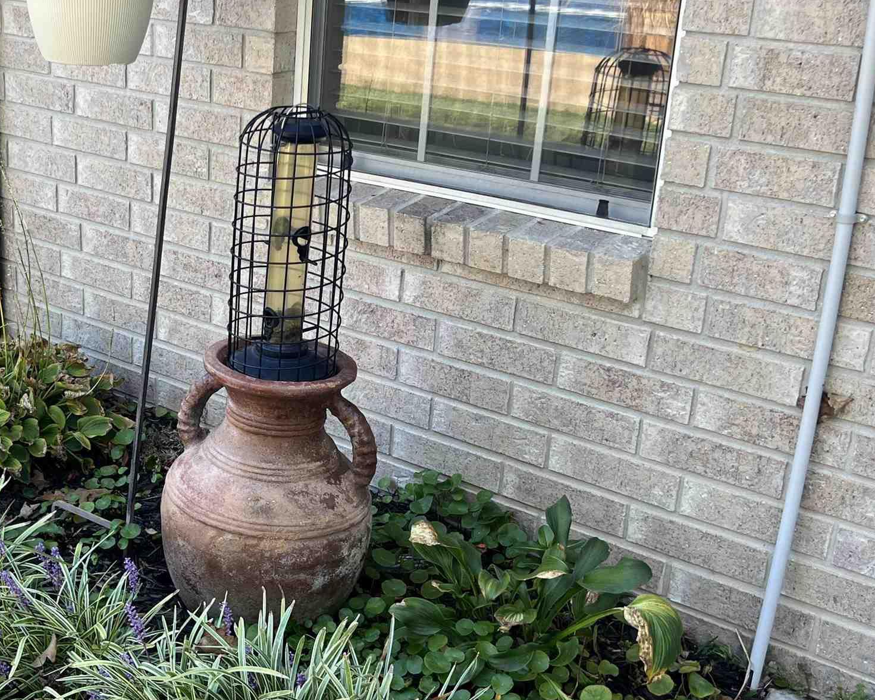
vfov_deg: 28.6
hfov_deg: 34.2
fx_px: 1373
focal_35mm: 53
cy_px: 398
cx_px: 167
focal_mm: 5.7
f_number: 1.5
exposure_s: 1/131
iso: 32
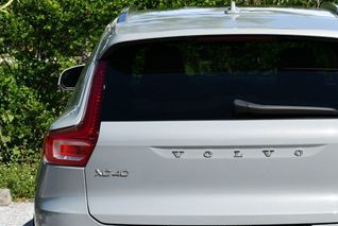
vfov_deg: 9.5
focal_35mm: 145
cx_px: 213
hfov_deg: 14.1
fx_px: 1363
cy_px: 159
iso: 100
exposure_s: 1/250
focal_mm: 36
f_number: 8
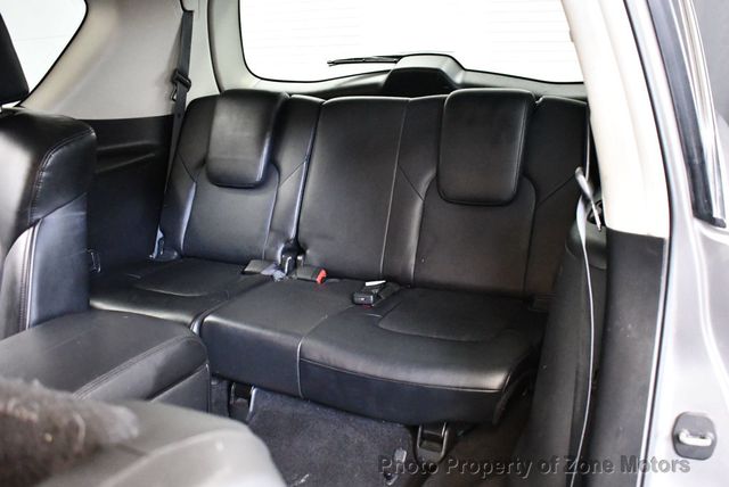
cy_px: 244
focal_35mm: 36
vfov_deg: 36.9
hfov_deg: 53.1
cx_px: 364
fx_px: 730
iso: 8000
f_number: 3.5
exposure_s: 1/60
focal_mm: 18
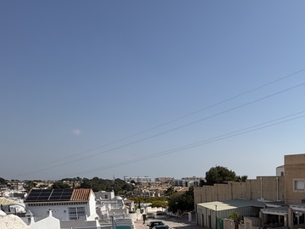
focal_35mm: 35
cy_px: 217
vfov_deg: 37.3
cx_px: 298
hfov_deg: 45.3
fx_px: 308
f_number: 2.2
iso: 50
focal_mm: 2.22
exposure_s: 1/2770
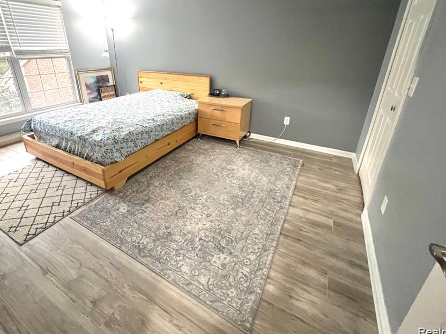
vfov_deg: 77.3
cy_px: 135
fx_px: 206
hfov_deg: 94.1
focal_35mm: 16
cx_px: 198
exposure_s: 1/40
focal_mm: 1.57
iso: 1000
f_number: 1.8
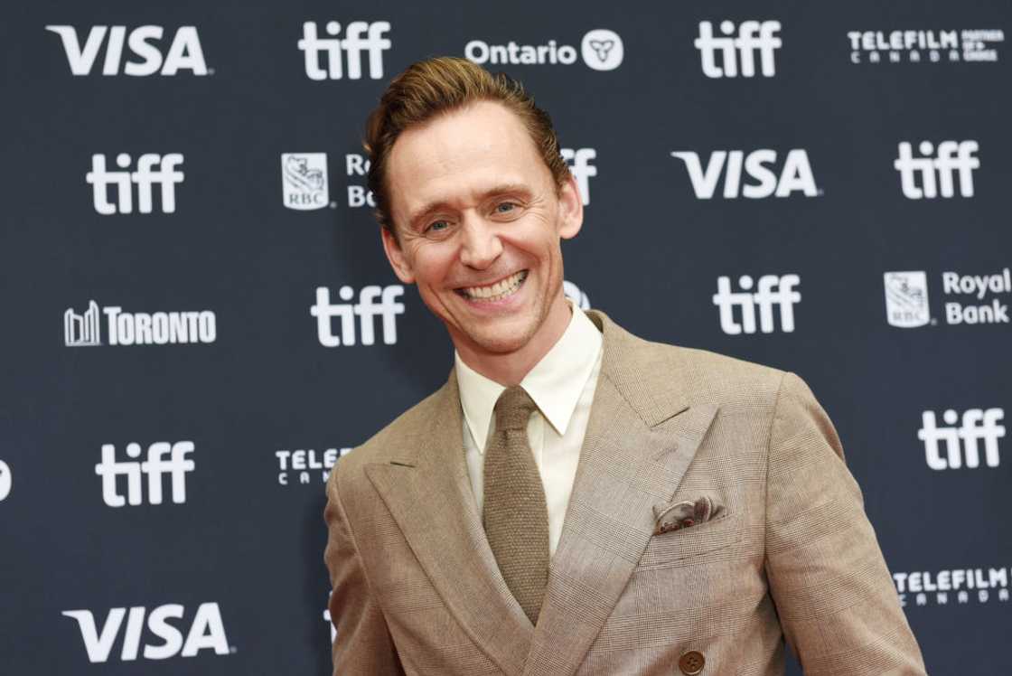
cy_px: 338
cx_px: 506
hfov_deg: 30.5
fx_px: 1856
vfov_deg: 20.6
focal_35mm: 66
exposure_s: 1/200
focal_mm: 66
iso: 500
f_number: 5
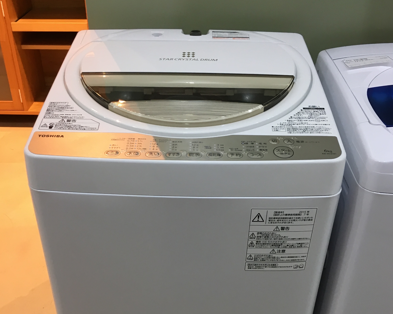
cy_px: 251
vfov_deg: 34.6
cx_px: 185
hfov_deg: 43.8
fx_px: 489
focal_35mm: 42
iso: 100
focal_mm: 4.15
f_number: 2.2
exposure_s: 1/33
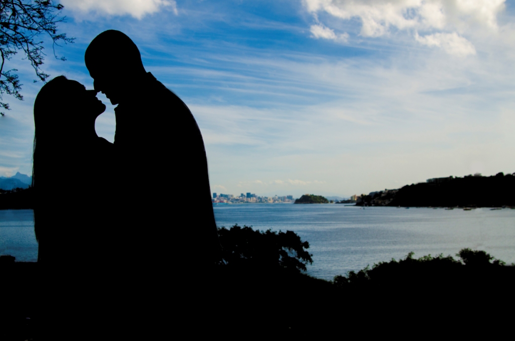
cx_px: 258
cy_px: 170
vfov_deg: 31.7
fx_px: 600
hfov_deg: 46.5
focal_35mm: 42
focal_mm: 28
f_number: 5
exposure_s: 1/1250
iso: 100
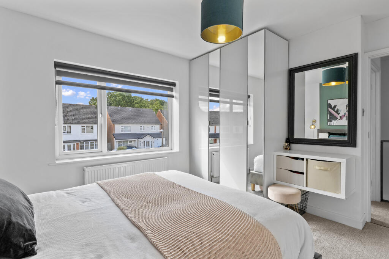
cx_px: 194
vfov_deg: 67.4
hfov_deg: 90.0
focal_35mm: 18
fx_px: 195
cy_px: 130
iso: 400
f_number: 8
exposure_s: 1/60
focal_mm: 17
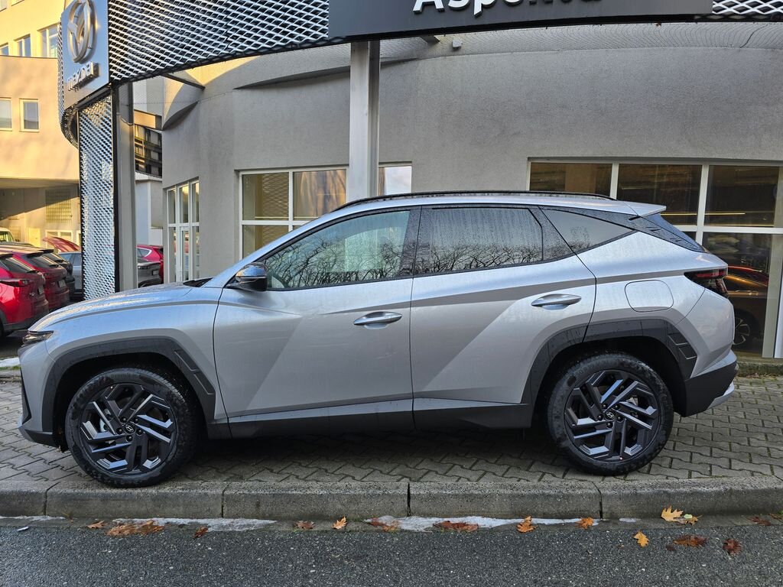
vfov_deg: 58.9
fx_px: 520
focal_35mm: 23
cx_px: 392
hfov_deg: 73.9
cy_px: 294
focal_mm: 6.3
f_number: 1.7
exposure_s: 1/180
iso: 25
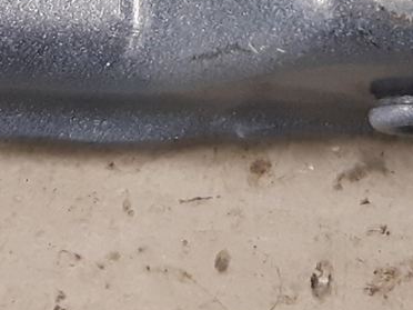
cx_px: 338
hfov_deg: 13.7
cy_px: -426
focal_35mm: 143
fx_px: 1706
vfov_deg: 9.3
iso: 250
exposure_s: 1/50
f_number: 1.7
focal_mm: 3.93
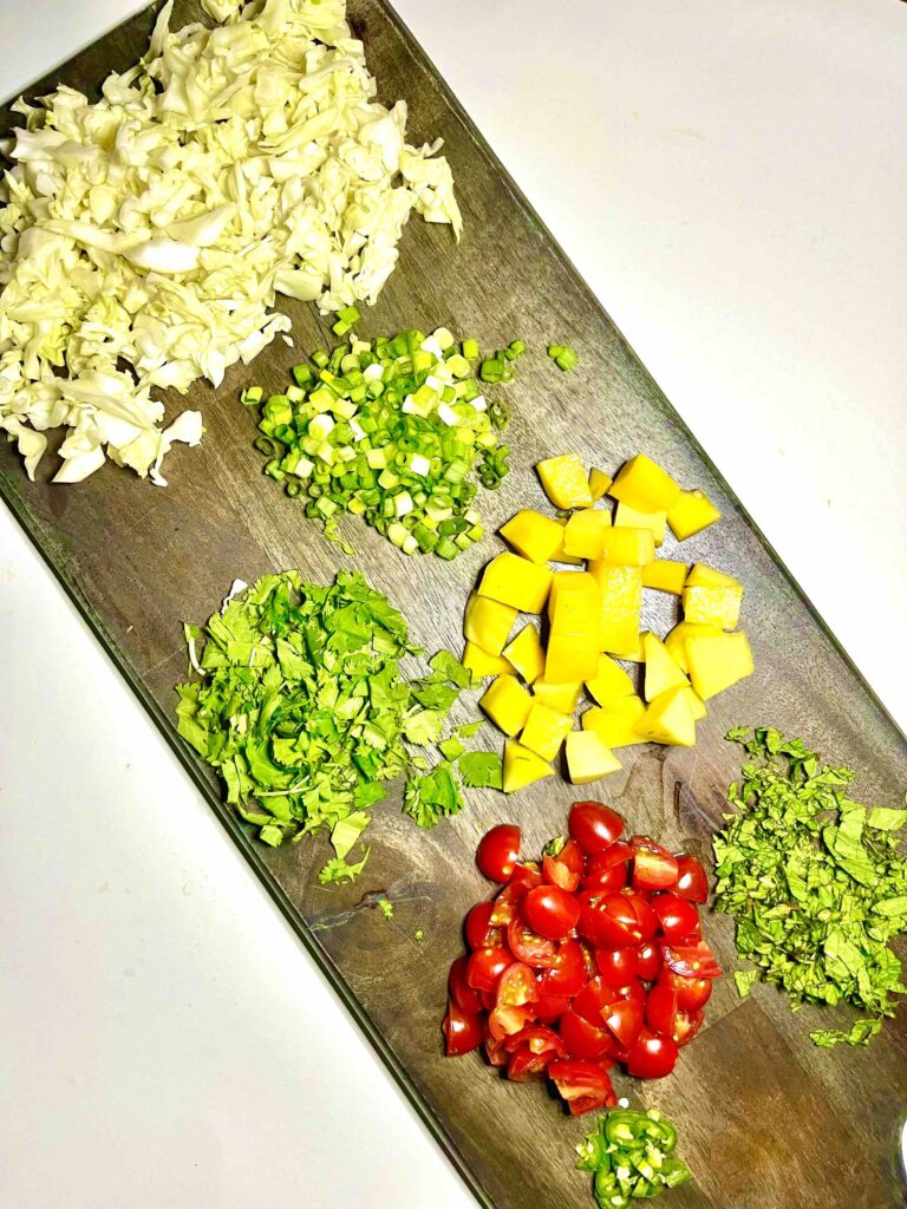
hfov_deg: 53.1
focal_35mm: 26
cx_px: 454
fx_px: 908
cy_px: 604
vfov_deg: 67.3
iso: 125
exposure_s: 1/60
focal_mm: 5.1
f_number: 1.6
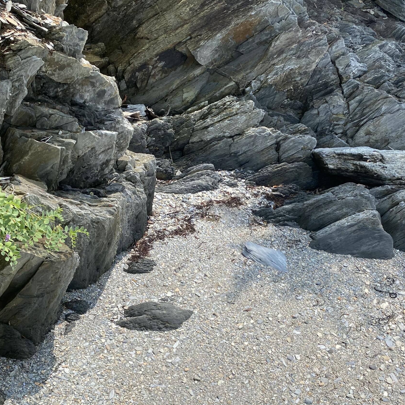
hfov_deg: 40.9
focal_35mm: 41
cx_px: 190
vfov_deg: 40.7
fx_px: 543
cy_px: 244
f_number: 1.8
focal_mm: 4.25
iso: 32
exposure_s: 1/1629
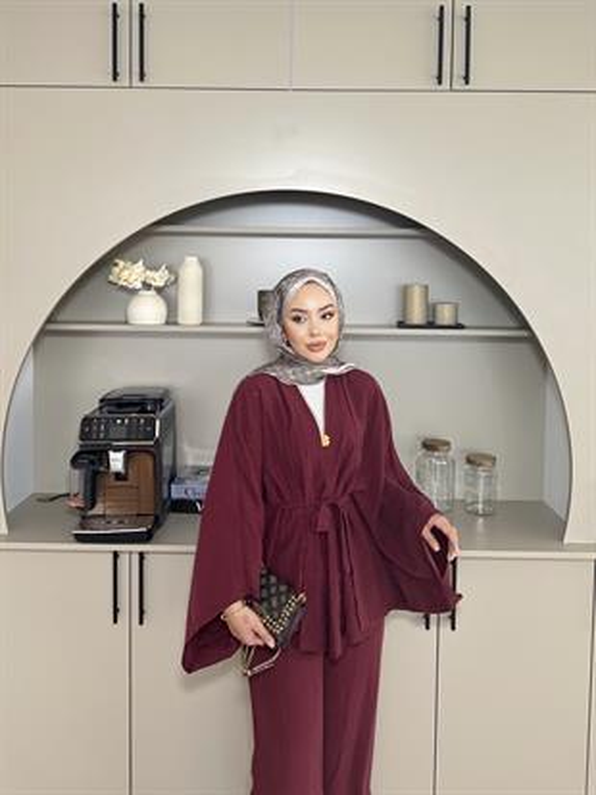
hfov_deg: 56.8
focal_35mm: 24
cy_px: 398
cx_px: 298
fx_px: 551
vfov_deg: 71.6
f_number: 1.78
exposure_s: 1/121
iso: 160
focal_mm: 6.86
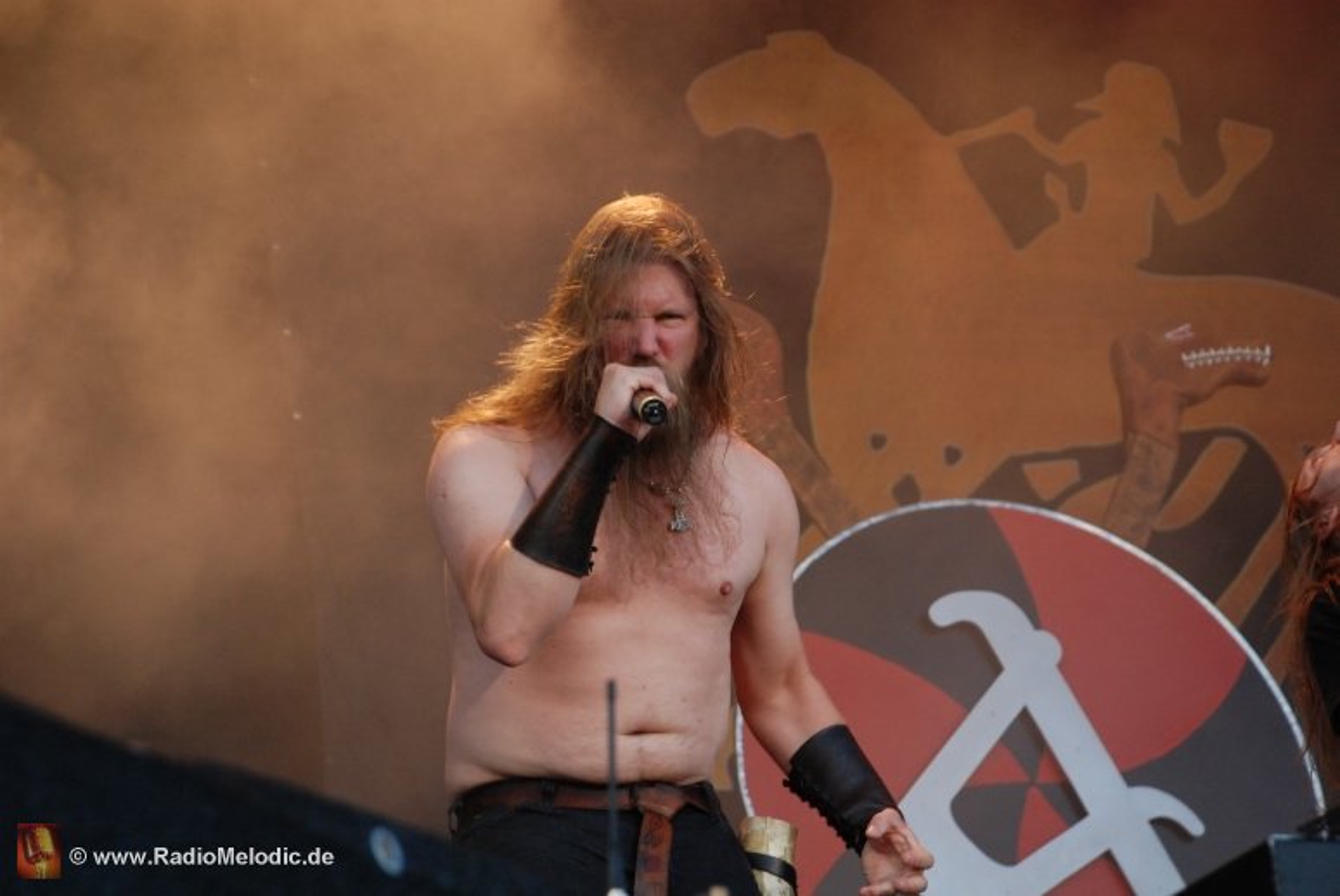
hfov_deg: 15.2
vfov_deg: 10.2
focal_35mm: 135
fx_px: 5031
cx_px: 670
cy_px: 448
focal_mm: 90
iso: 800
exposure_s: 1/250
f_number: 5.6
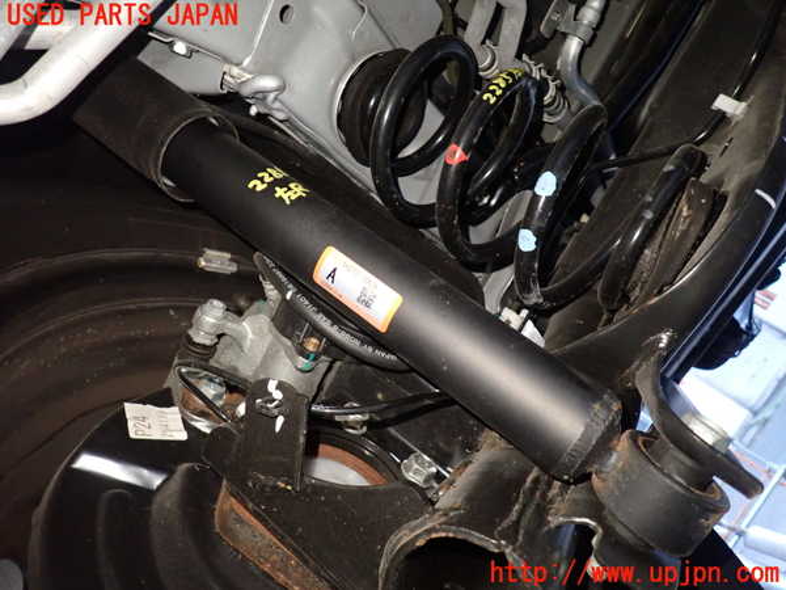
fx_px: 568
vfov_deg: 54.9
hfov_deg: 69.4
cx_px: 393
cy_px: 295
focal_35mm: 25
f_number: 2
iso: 800
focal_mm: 4.5
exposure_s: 1/15
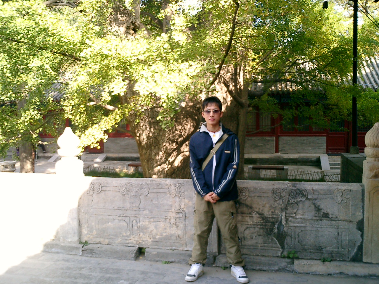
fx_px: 394
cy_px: 142
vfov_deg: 39.7
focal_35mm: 36
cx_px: 190
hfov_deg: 51.4
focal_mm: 7.5
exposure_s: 1/160
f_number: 3.2
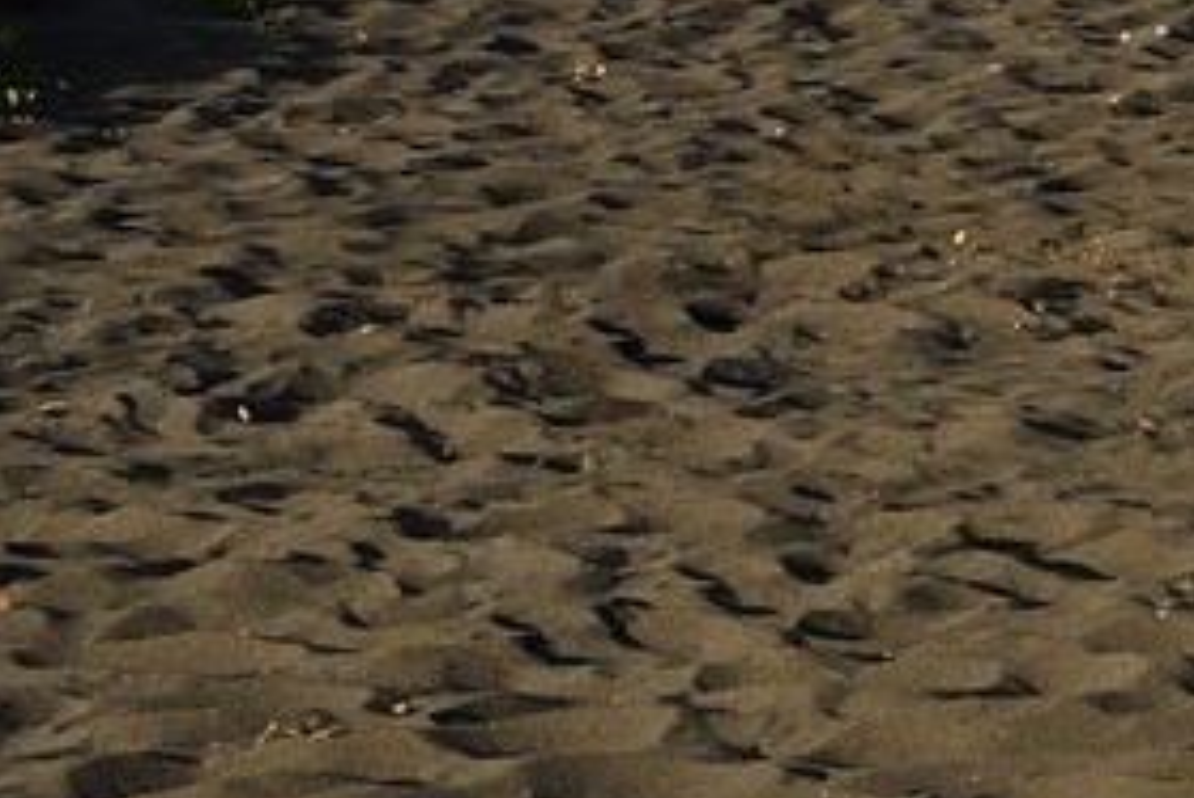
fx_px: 6636
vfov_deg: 6.6
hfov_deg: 8.9
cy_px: -1050
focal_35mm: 200
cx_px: 3266
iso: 200
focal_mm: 35
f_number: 14
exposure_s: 1/100
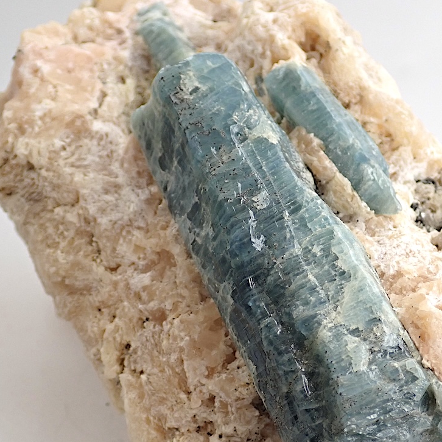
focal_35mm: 67
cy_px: 272
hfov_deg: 25.7
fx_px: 968
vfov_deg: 25.7
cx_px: 261
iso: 200
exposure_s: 1/40
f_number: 2.9
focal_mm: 7.84
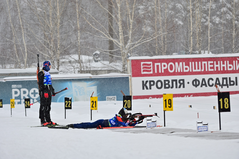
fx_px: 744
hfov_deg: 18.3
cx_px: 120
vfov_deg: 12.2
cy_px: 80
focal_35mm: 112
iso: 200
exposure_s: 1/1250
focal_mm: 112
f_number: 2.8
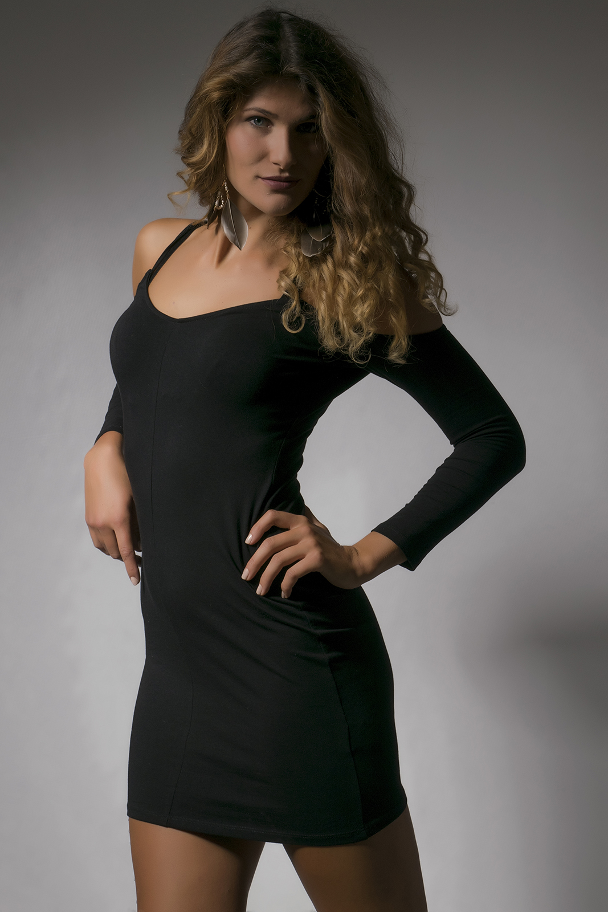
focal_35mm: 72
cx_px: 304
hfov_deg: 18.9
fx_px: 1823
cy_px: 456
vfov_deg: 28.1
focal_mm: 48
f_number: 14
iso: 100
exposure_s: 1/100
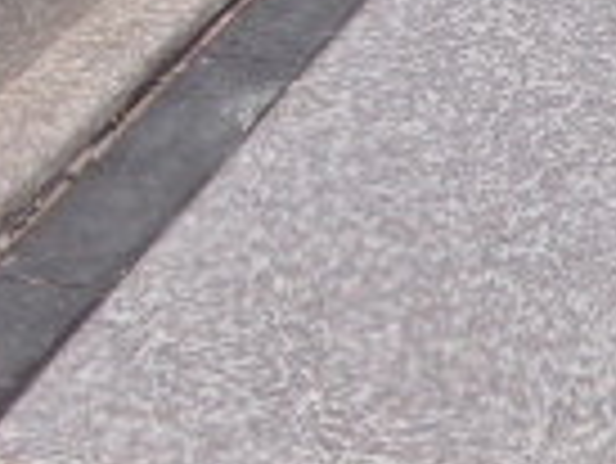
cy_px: 72
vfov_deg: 9.1
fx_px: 2903
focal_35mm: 163
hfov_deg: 11.6
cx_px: 940
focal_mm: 6.3
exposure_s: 1/400
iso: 80
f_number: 8.3
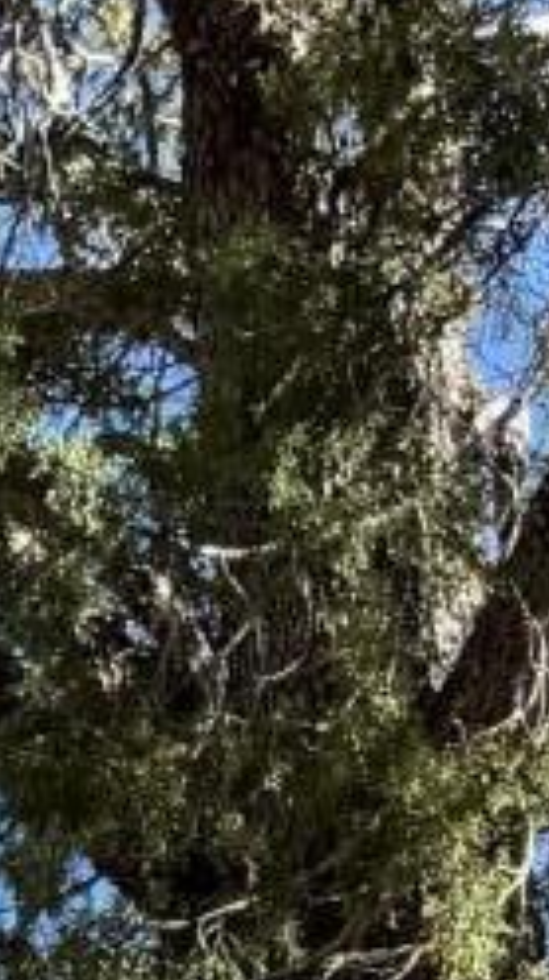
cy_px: 2782
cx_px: -1272
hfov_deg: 5.3
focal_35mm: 211
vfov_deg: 8.7
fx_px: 5476
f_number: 1.78
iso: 80
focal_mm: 6.86
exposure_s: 1/1869
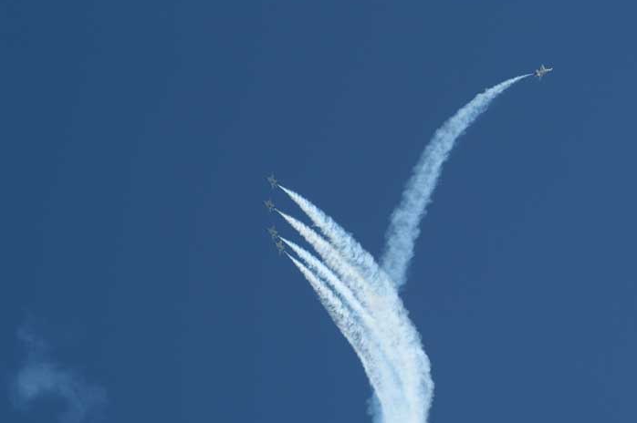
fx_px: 3192
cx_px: 364
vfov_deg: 7.6
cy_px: 217
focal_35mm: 181
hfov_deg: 11.4
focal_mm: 105
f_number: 7.1
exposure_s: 1/750
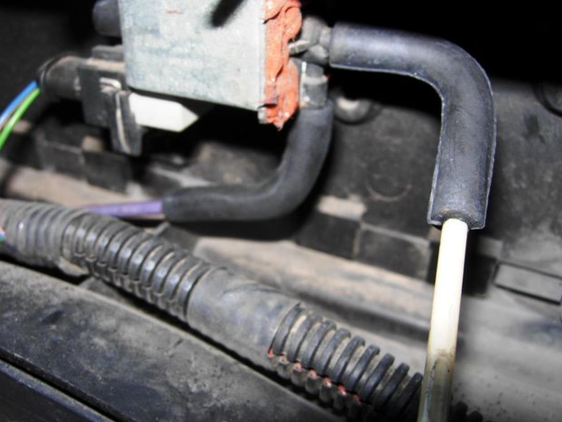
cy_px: 216
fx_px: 601
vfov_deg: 38.7
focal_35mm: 37
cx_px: 276
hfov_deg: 50.1
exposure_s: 1/45.2
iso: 50
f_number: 3.8
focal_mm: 7.5
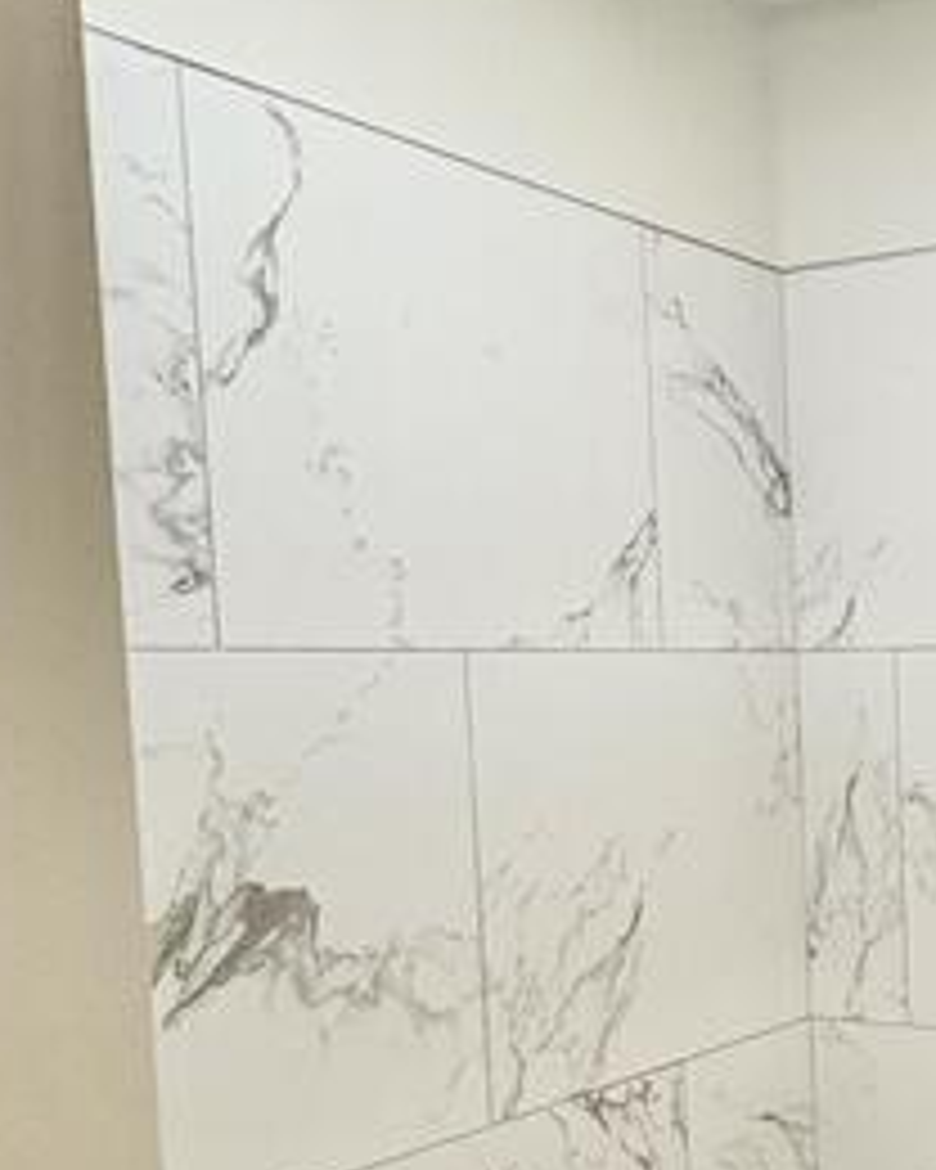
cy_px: 760
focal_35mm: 42
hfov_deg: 27.9
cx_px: 1292
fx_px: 1454
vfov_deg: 43.3
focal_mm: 2.22
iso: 200
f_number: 2.2
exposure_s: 1/120
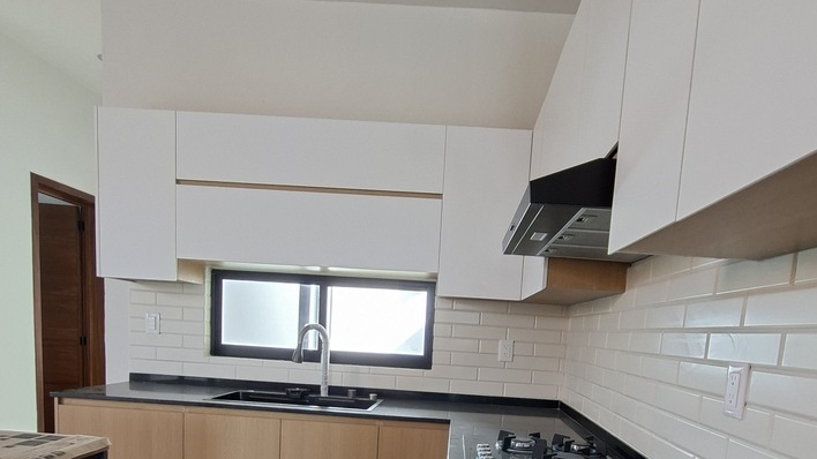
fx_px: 520
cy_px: 394
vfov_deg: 44.3
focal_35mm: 24
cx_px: 436
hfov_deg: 76.2
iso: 100
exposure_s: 1/40
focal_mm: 1.74
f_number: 2.2
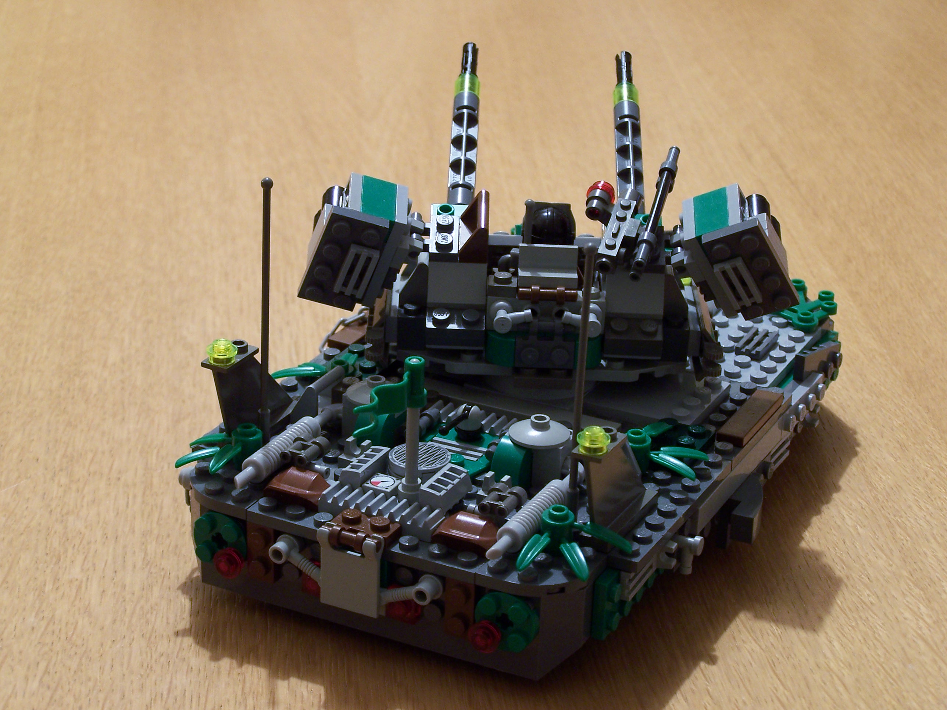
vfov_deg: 18.0
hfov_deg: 23.8
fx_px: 2243
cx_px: 474
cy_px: 355
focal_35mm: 82
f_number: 3.2
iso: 80
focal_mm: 13.7
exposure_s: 1/3
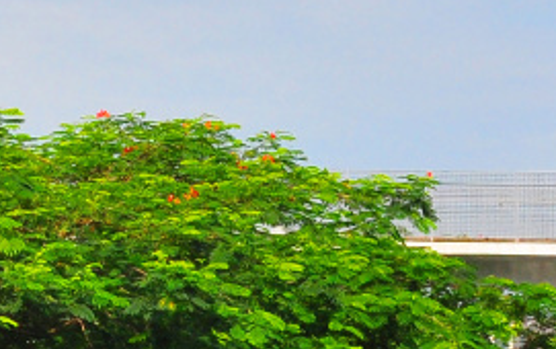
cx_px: -103
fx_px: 2457
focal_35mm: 162
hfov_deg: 12.6
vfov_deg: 8.1
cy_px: 71
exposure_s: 1/1000
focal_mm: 24
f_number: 9
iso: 560
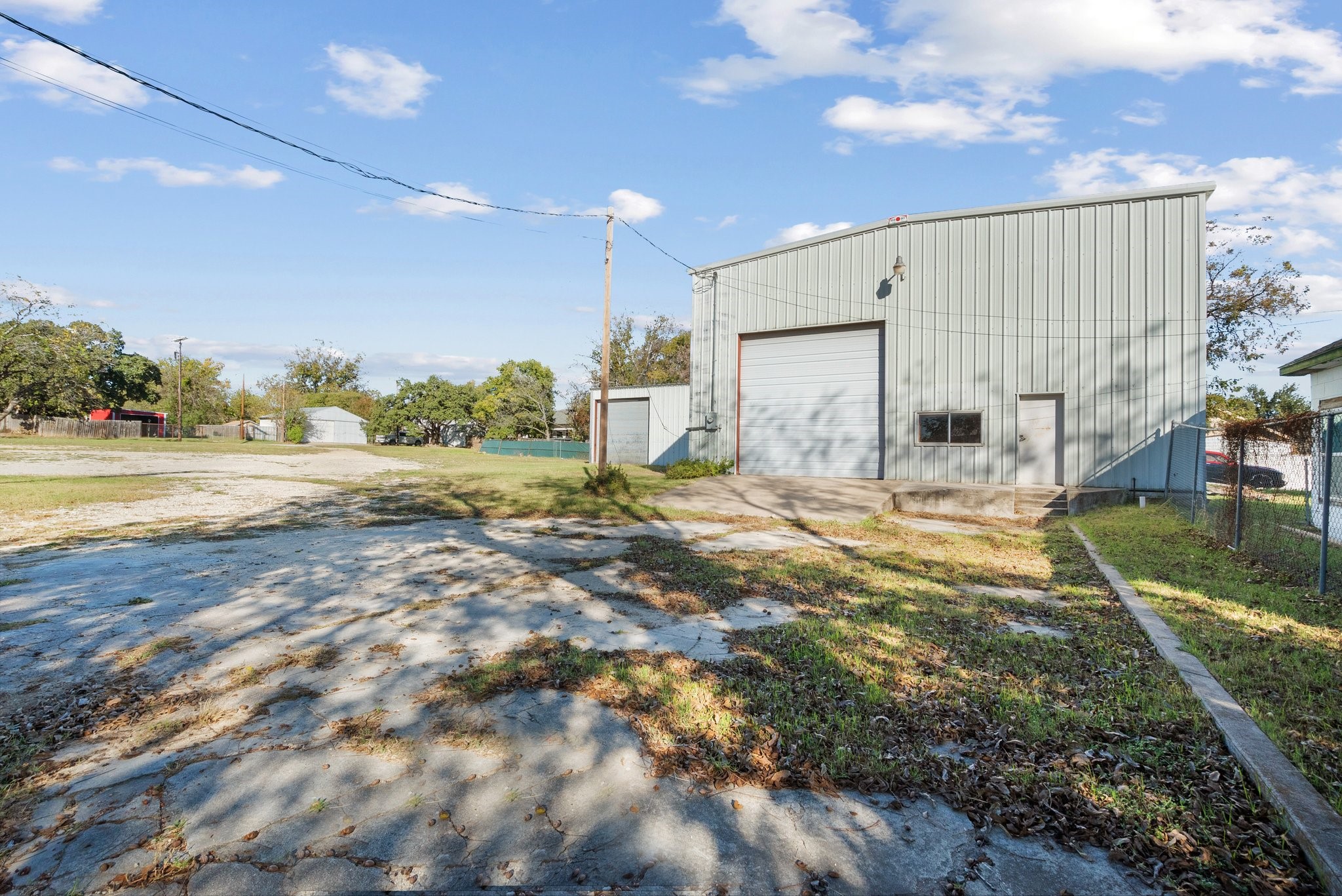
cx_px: 671
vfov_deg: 73.8
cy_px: 448
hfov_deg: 96.7
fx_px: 597
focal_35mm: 16
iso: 1600
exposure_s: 1/2500
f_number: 11
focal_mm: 16
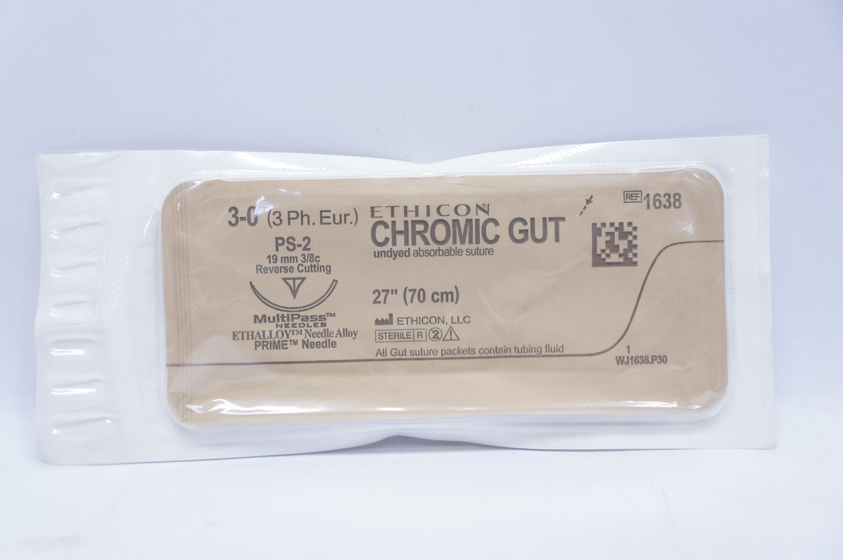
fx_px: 1193
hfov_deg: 38.9
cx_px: 422
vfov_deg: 26.4
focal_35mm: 51
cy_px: 280
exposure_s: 1/60
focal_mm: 34
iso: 800
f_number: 5.6
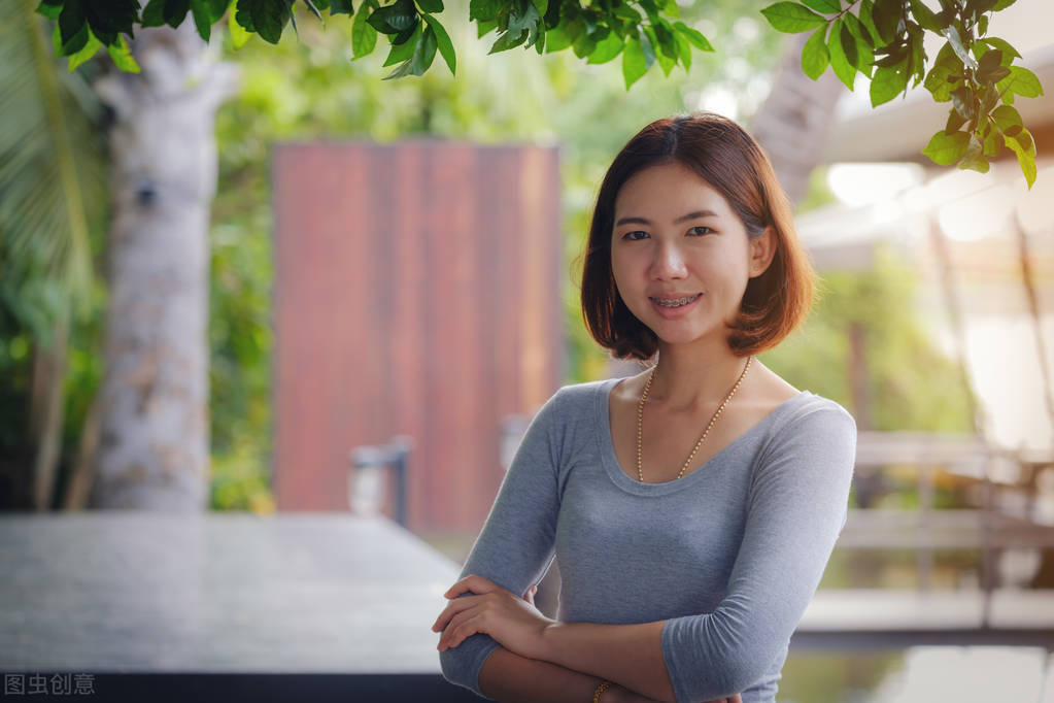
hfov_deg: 16.9
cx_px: 527
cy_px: 352
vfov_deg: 11.3
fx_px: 3542
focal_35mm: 121
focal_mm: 80.4
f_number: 2.8
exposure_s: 1/60
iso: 200
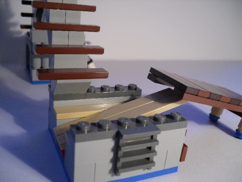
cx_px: 121
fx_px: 245
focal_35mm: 35
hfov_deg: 52.6
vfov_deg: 40.7
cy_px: 91
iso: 100
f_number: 3
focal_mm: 6.3
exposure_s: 1/29
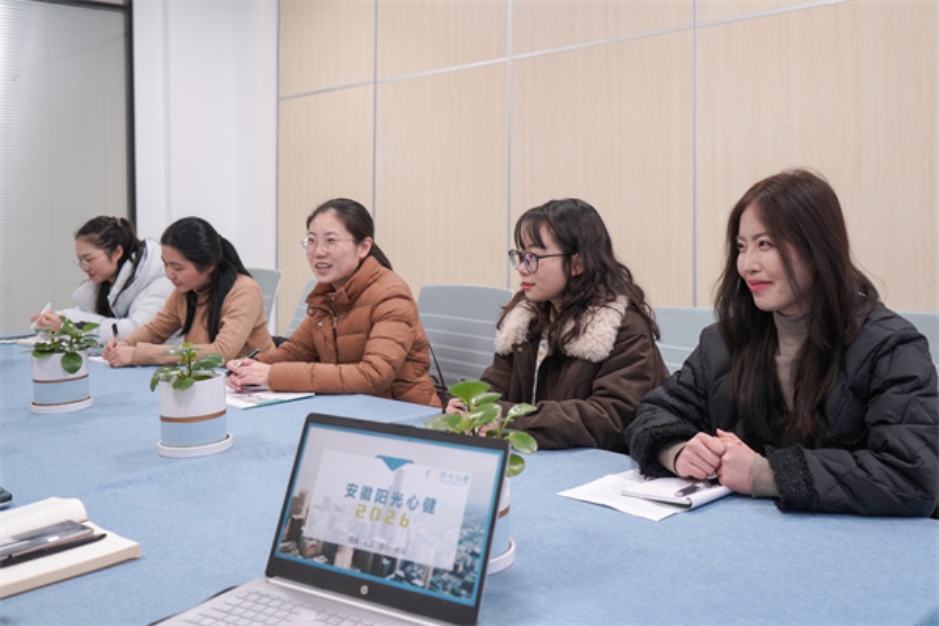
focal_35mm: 33
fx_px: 861
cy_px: 313
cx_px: 470
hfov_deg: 57.2
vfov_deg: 40.0
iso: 1600
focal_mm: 33
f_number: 4
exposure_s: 1/100
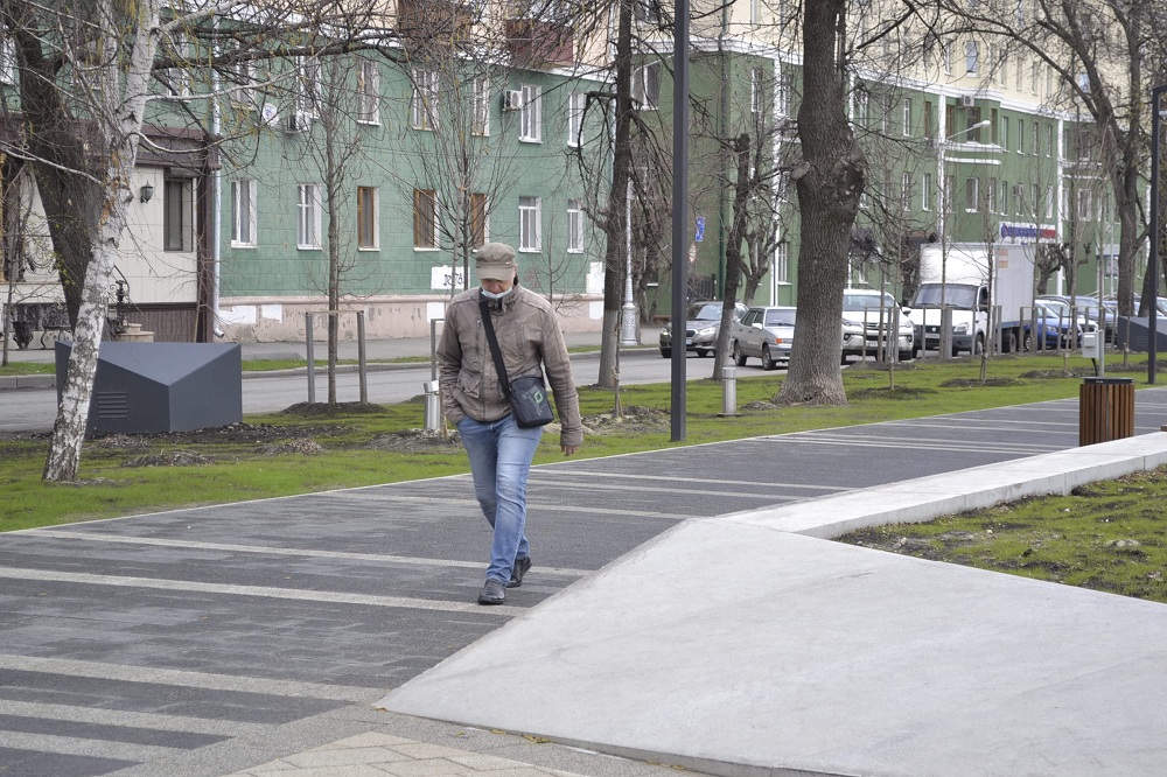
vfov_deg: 16.5
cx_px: 584
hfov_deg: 24.6
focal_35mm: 82
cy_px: 388
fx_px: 2673
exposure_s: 1/125
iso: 140
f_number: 5.6
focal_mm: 55
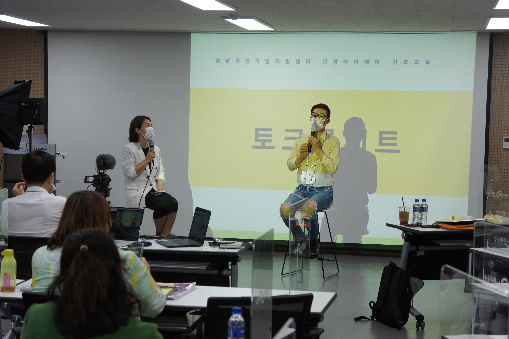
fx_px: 1081
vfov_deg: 17.8
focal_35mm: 76
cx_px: 254
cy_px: 170
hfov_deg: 26.5
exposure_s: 1/80
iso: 320
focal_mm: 51
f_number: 5
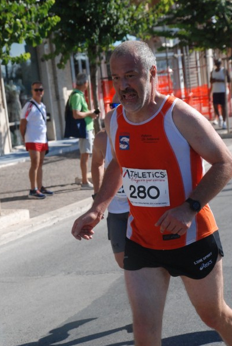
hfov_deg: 12.9
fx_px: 1030
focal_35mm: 107
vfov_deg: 19.1
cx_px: 115
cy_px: 174
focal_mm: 70
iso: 1000
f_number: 6.3
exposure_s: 1/1600
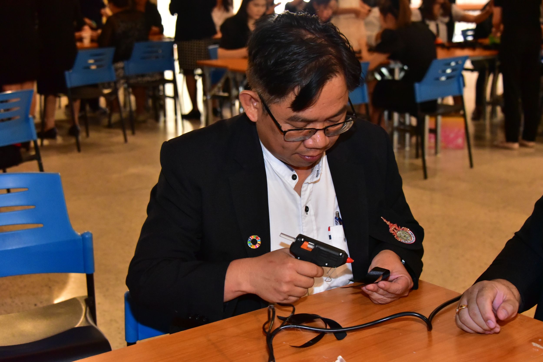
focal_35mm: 58
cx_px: 272
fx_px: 875
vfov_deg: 23.4
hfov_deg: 34.5
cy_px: 181
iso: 8000
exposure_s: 1/100
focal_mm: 58
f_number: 6.3
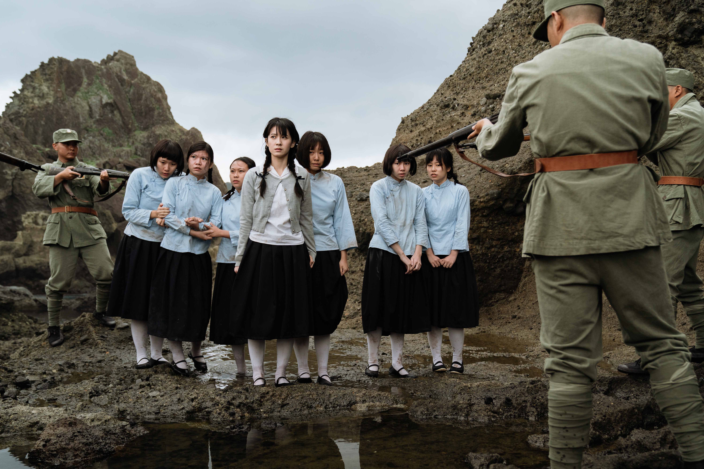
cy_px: 234
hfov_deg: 61.9
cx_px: 352
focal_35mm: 30
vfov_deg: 43.6
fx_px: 587
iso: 640
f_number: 4
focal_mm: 30
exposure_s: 1/1250
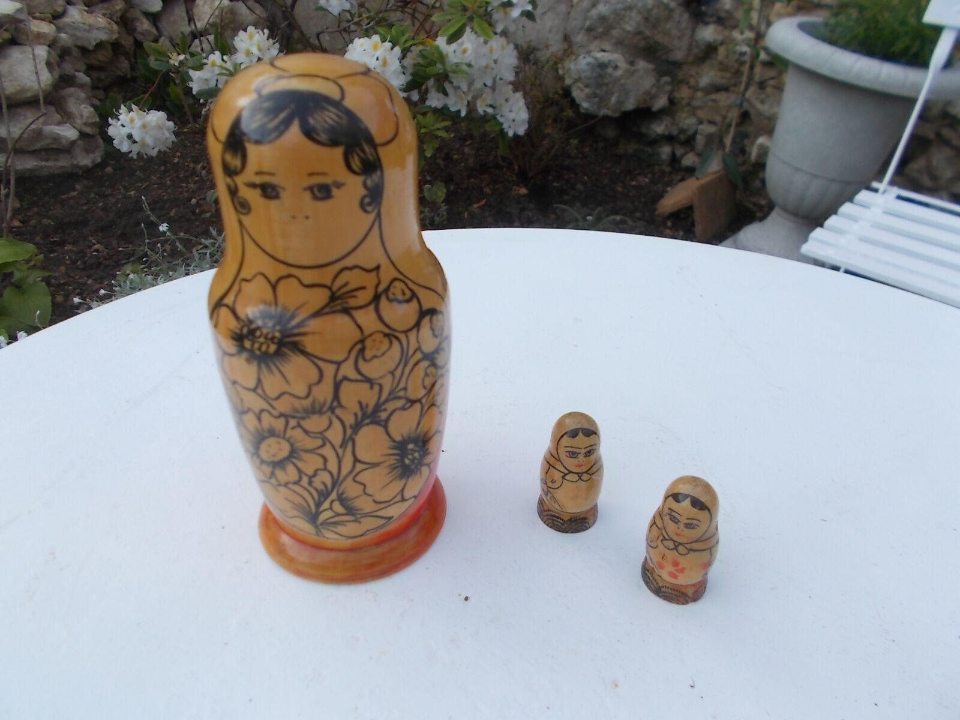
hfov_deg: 67.3
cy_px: 360
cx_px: 480
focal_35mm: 26
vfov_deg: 53.1
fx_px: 721
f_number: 3.2
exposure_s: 1/160
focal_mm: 4.6
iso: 80
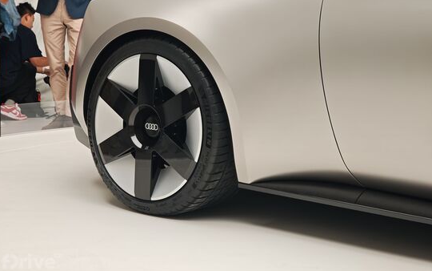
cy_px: 111
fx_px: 883
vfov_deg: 17.4
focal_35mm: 75
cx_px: 214
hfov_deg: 27.5
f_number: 1.8
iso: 125
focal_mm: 11.5
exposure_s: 1/97.5
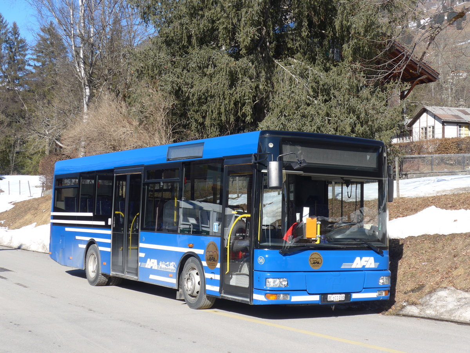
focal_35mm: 59
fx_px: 801
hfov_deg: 32.7
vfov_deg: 24.8
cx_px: 235
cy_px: 176
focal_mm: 12
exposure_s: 1/800
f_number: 3.5
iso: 80
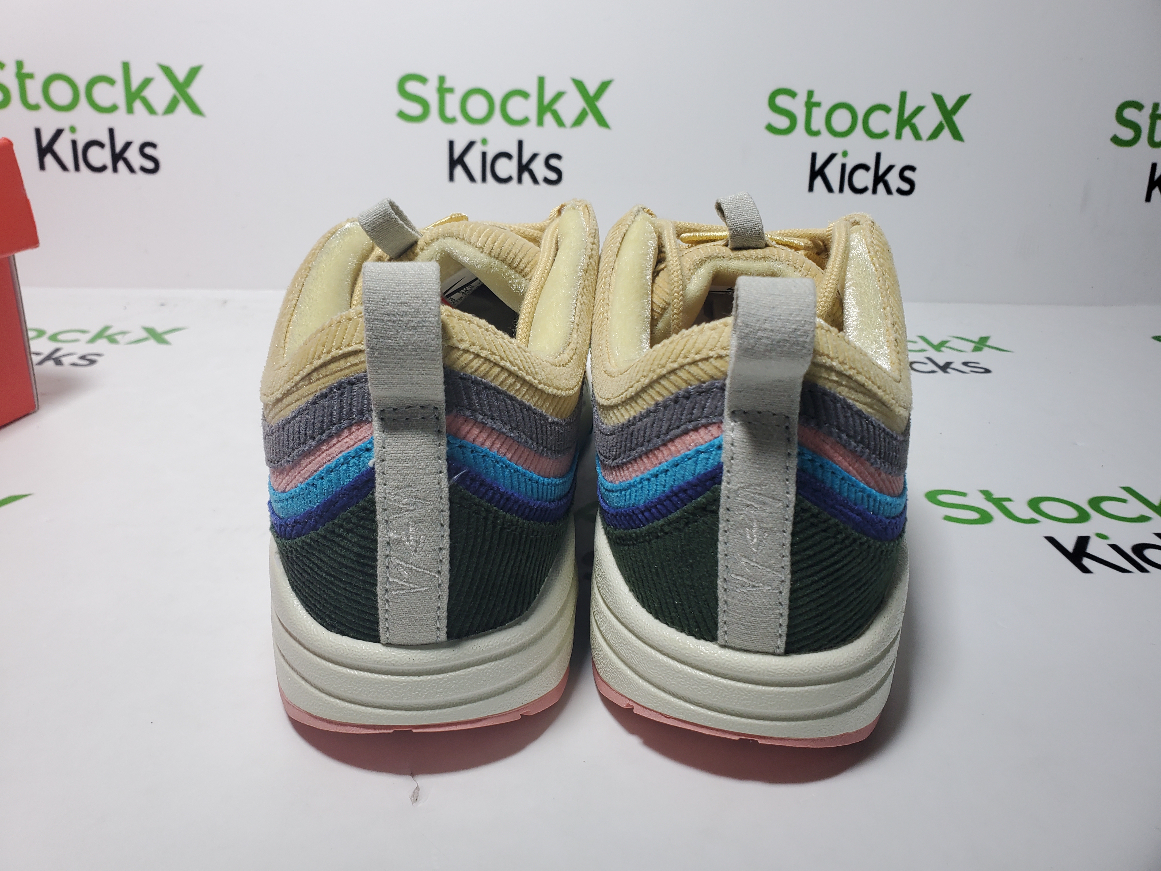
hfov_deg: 67.3
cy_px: 436
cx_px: 580
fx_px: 872
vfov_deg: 53.1
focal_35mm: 26
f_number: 2.4
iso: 50
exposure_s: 1/190
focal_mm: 4.3
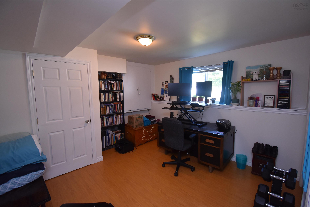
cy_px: 104
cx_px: 155
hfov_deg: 100.4
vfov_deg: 77.3
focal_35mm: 15
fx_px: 129
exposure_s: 1/60
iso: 640
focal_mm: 10
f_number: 4.5
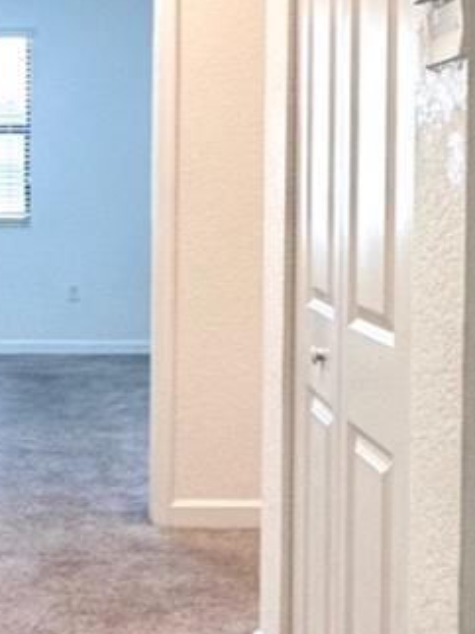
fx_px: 952
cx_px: 37
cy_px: 220
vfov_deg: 36.5
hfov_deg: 26.9
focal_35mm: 52
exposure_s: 1/120
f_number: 2.2
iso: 160
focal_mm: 2.22
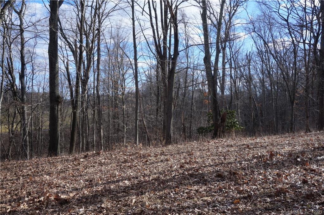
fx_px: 324
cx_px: 162
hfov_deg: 53.2
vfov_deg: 36.8
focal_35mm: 36
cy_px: 108
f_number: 13
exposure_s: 1/80
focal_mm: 24
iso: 100
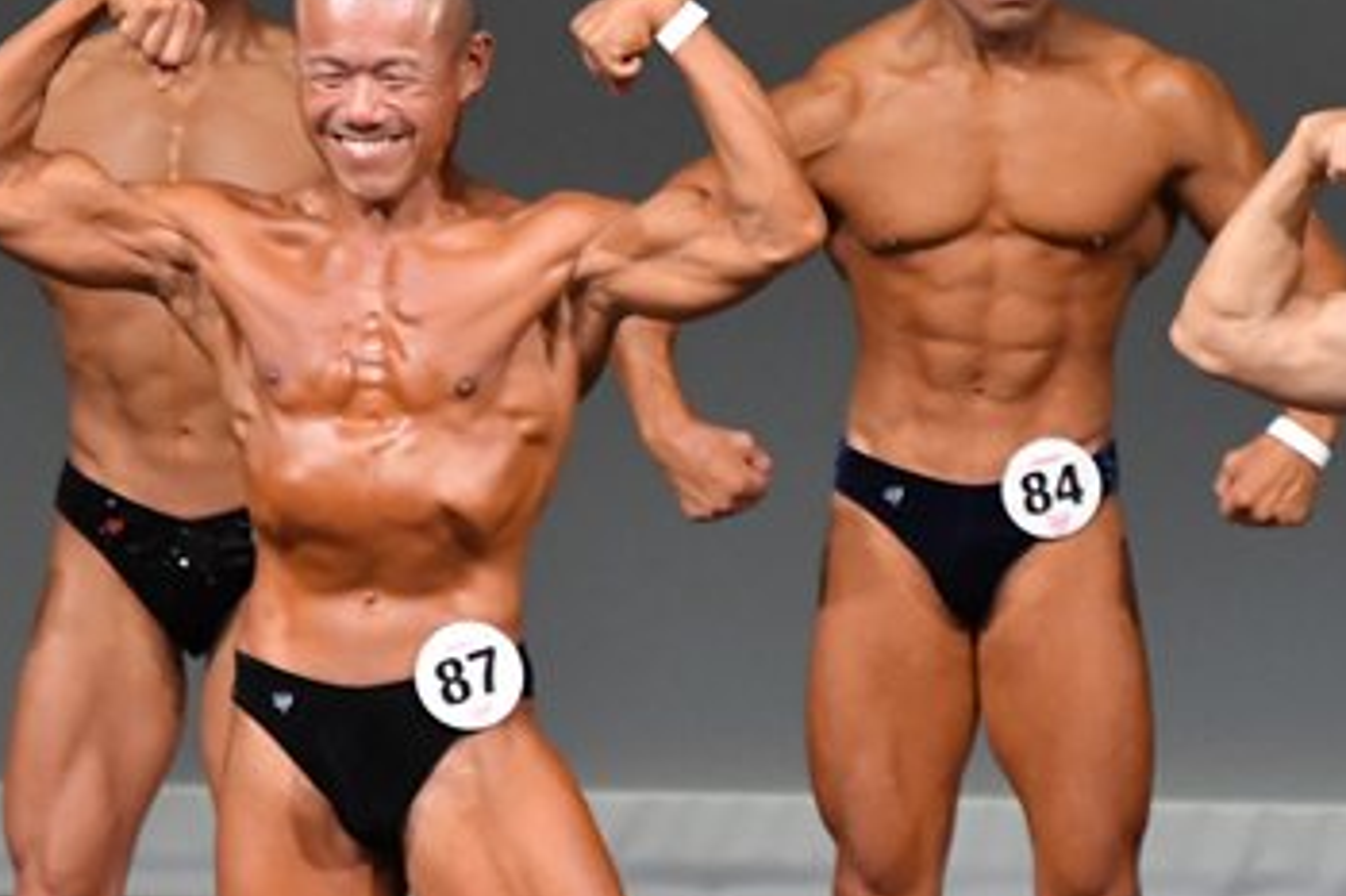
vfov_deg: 1.7
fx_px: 31017
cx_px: 1002
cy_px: 781
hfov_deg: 2.5
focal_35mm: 830
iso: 5000
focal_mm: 250
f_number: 5.6
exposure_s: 1/400
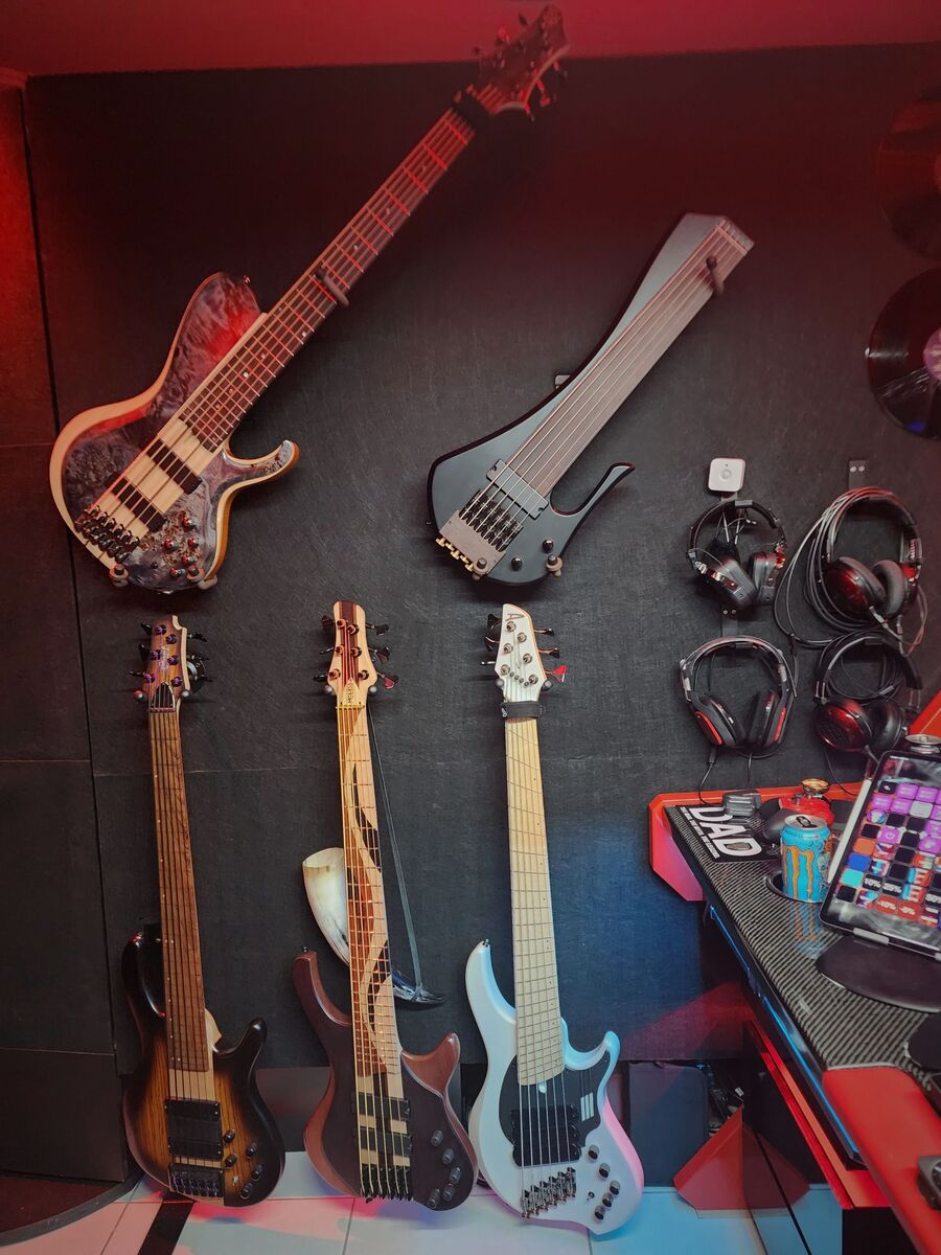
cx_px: 470
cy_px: 628
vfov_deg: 73.9
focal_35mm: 23
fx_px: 834
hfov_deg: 58.9
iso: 1000
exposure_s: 1/24
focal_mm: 6.4
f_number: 1.8
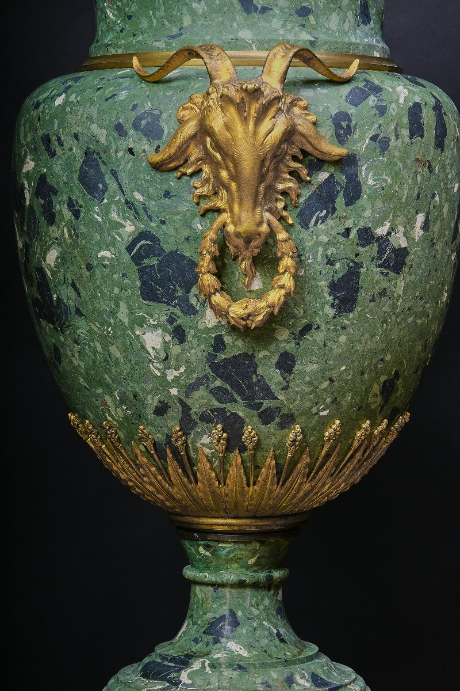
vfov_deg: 17.1
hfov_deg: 11.4
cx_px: 230
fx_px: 2300
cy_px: 346
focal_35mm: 120
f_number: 10
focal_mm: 80
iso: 800
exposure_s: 1/250
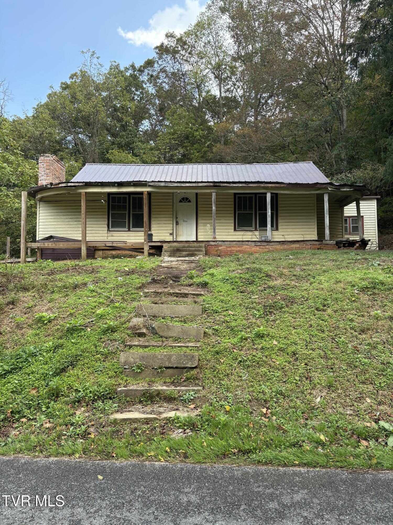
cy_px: 262
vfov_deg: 67.3
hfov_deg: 53.1
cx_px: 196
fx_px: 394
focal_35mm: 26
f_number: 1.6
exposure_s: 1/456
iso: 64
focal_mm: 5.96
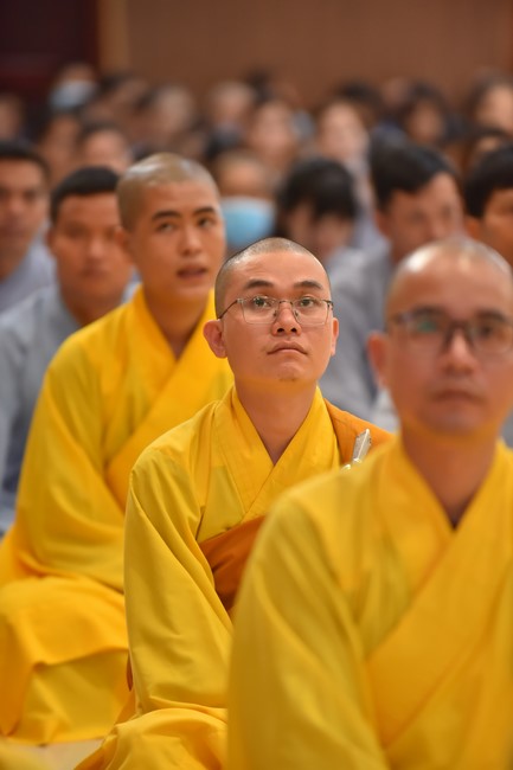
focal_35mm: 200
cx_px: 256
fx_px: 4277
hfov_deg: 6.9
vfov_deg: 10.3
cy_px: 385
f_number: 2.8
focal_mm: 200
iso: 1600
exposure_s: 1/250
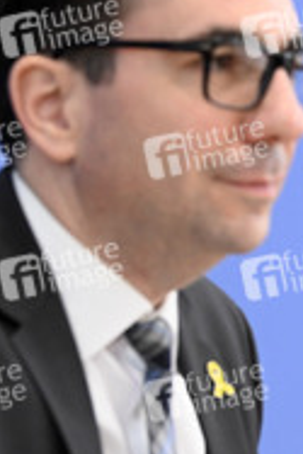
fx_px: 3642
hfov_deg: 4.7
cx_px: 481
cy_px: 211
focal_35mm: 289
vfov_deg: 7.1
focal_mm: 120
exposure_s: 1/640
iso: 4000
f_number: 5.6
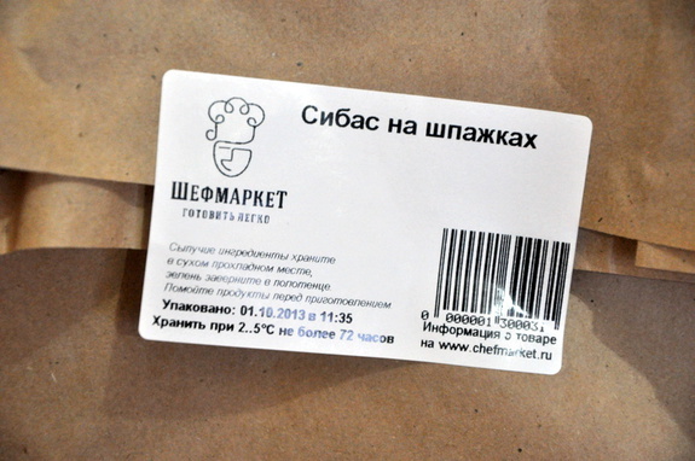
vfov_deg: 9.9
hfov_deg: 14.9
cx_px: 348
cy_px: 230
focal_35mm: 138
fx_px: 2661
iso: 1600
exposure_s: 1/30
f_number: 5.6
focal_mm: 92
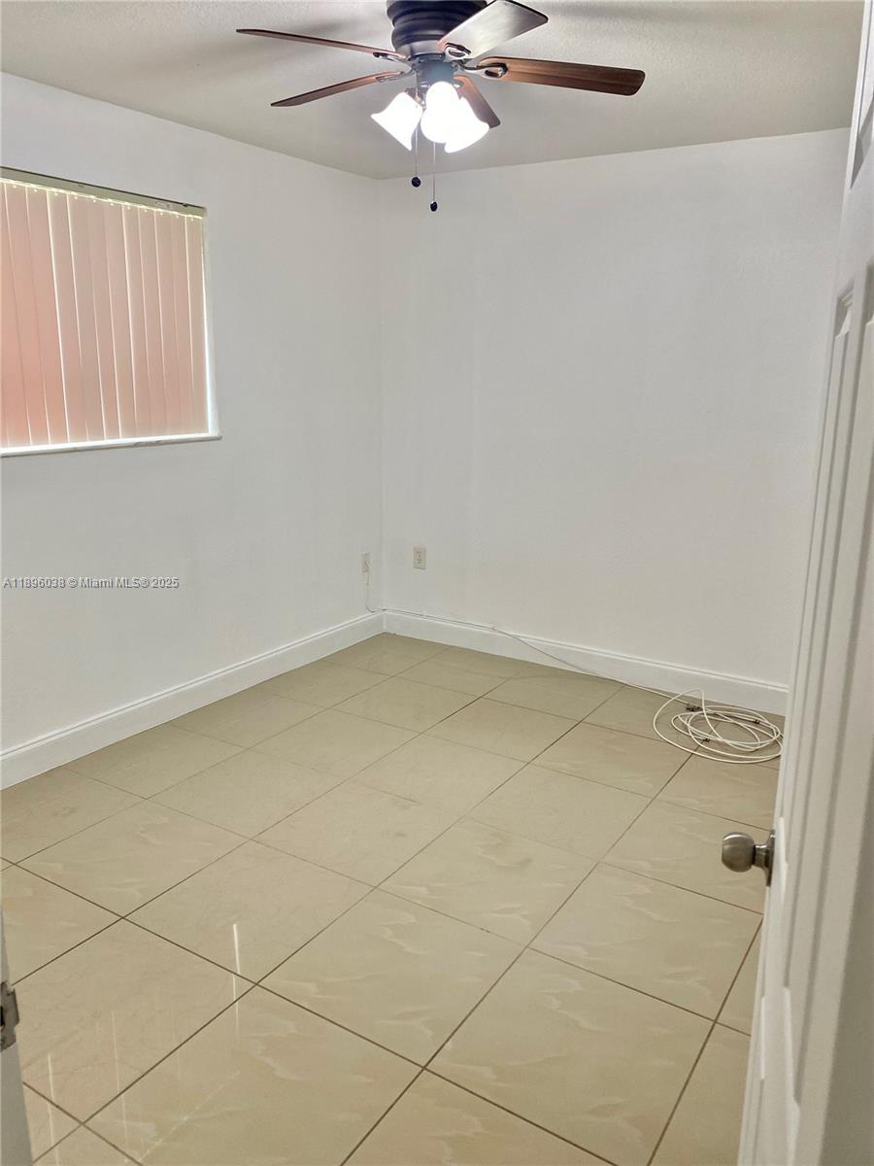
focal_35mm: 26
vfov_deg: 67.3
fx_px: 875
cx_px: 437
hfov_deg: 53.1
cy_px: 583
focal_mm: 4.25
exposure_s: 1/60
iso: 100
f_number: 1.8
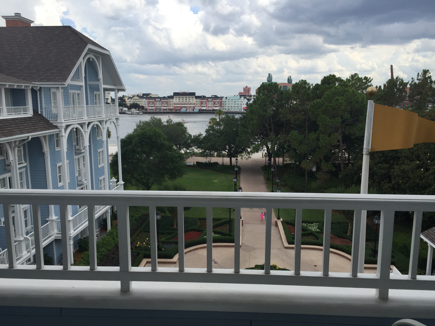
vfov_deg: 48.2
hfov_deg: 61.7
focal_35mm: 29
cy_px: 163
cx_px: 218
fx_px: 364
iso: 32
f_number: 2.2
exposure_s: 1/1522
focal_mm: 4.15
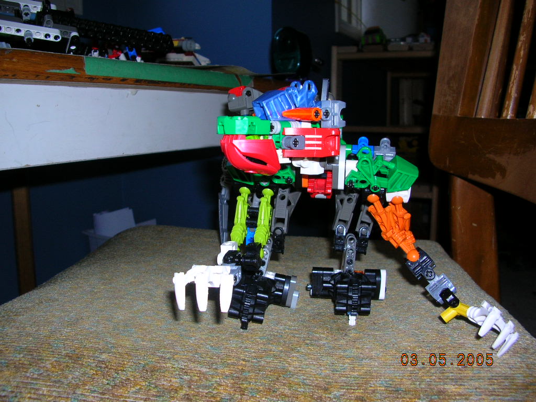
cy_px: 201
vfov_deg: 40.7
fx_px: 542
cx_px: 268
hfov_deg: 52.6
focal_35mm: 35
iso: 50
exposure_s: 1/60.1
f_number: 2.8
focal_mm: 5.8
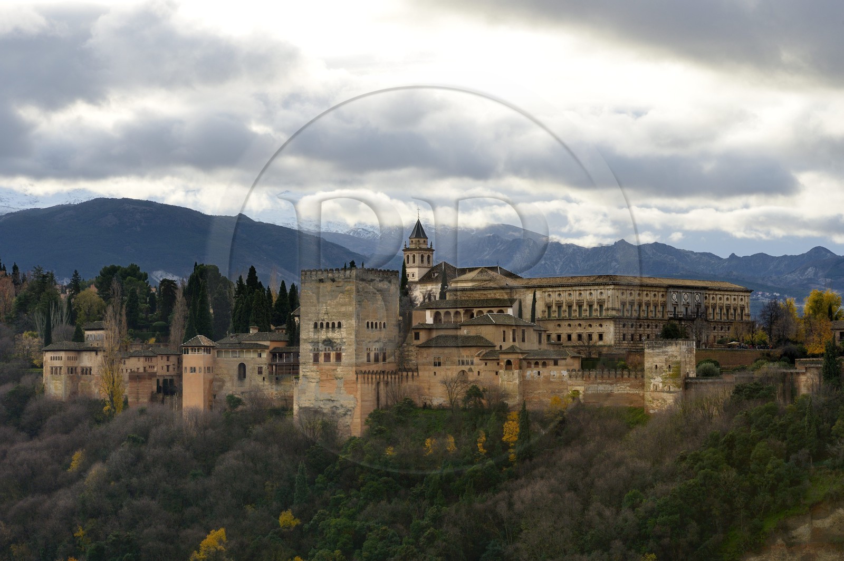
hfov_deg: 23.9
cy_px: 280
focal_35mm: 85
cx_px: 422
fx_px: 1991
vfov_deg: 16.0
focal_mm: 85
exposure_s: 1/160
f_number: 11
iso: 400
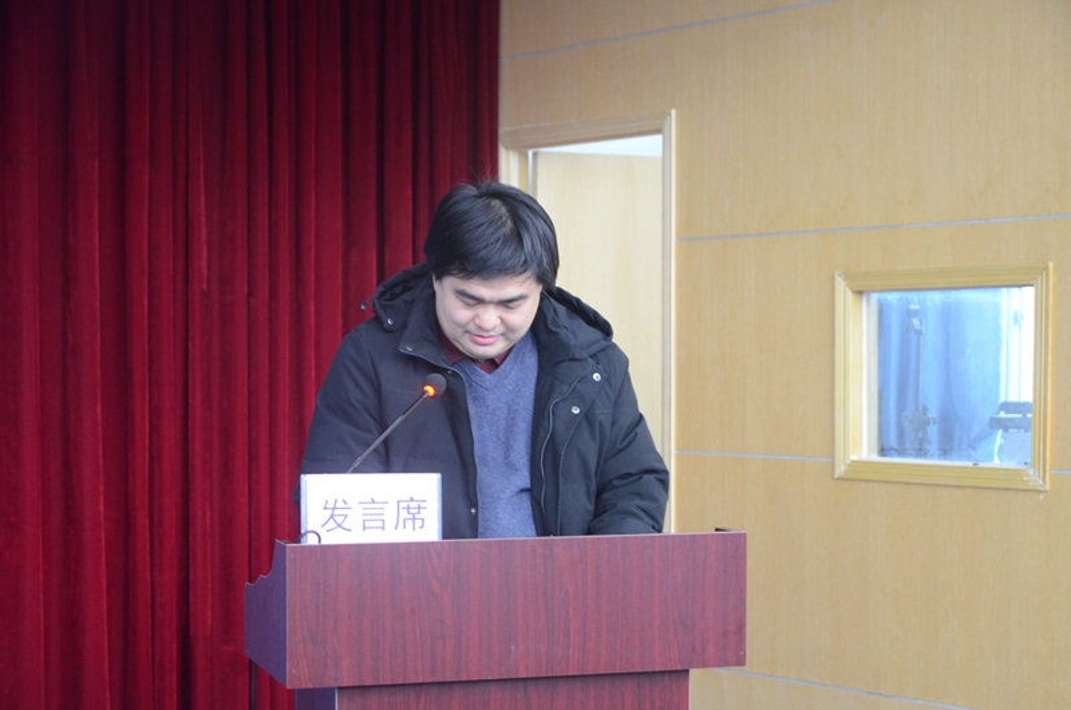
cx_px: 536
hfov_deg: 29.9
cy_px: 355
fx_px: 2004
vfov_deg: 20.1
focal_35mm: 68
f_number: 4.8
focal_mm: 45
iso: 2000
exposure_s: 1/13
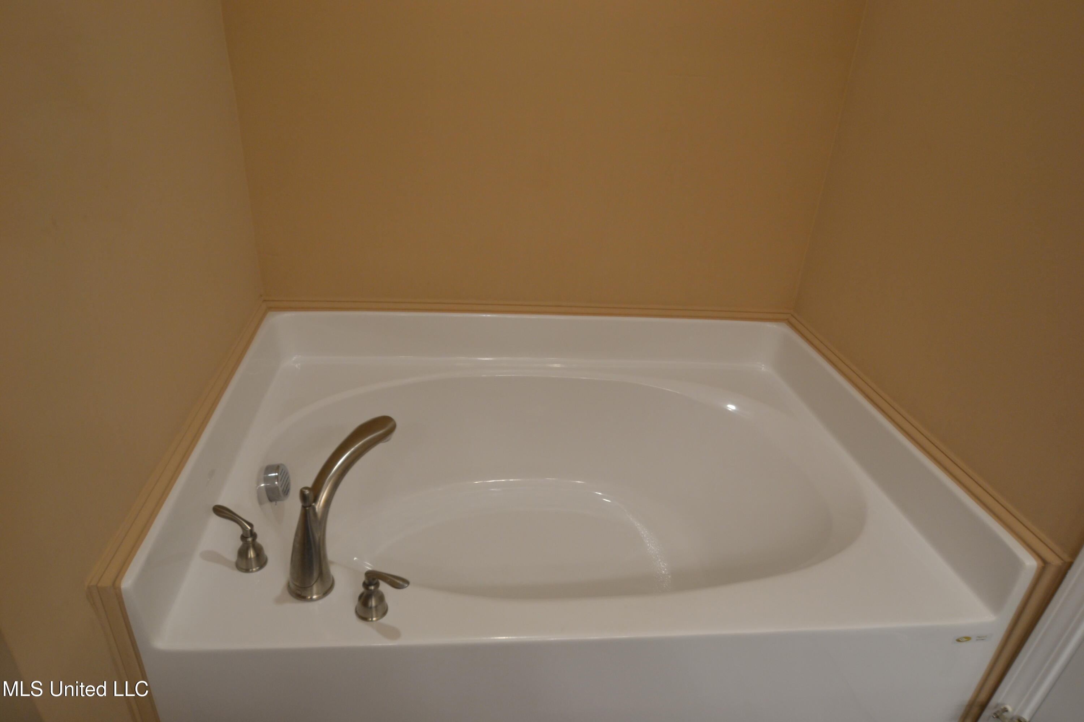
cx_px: 542
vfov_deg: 56.1
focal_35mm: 22
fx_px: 677
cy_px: 361
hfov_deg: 77.3
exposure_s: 1/60
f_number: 4
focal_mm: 15
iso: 450
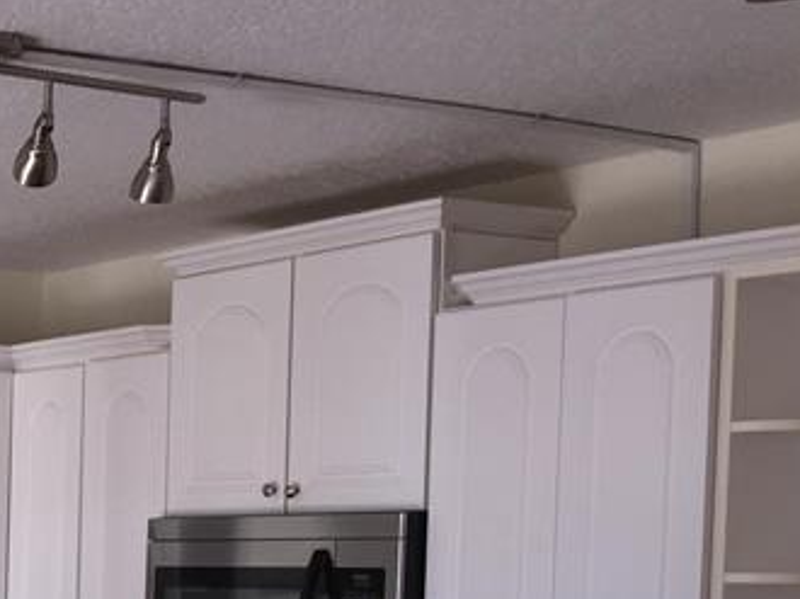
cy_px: 747
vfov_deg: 15.7
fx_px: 2078
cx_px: -298
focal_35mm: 90
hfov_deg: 19.7
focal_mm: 4.15
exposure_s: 1/33
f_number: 2.2
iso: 32
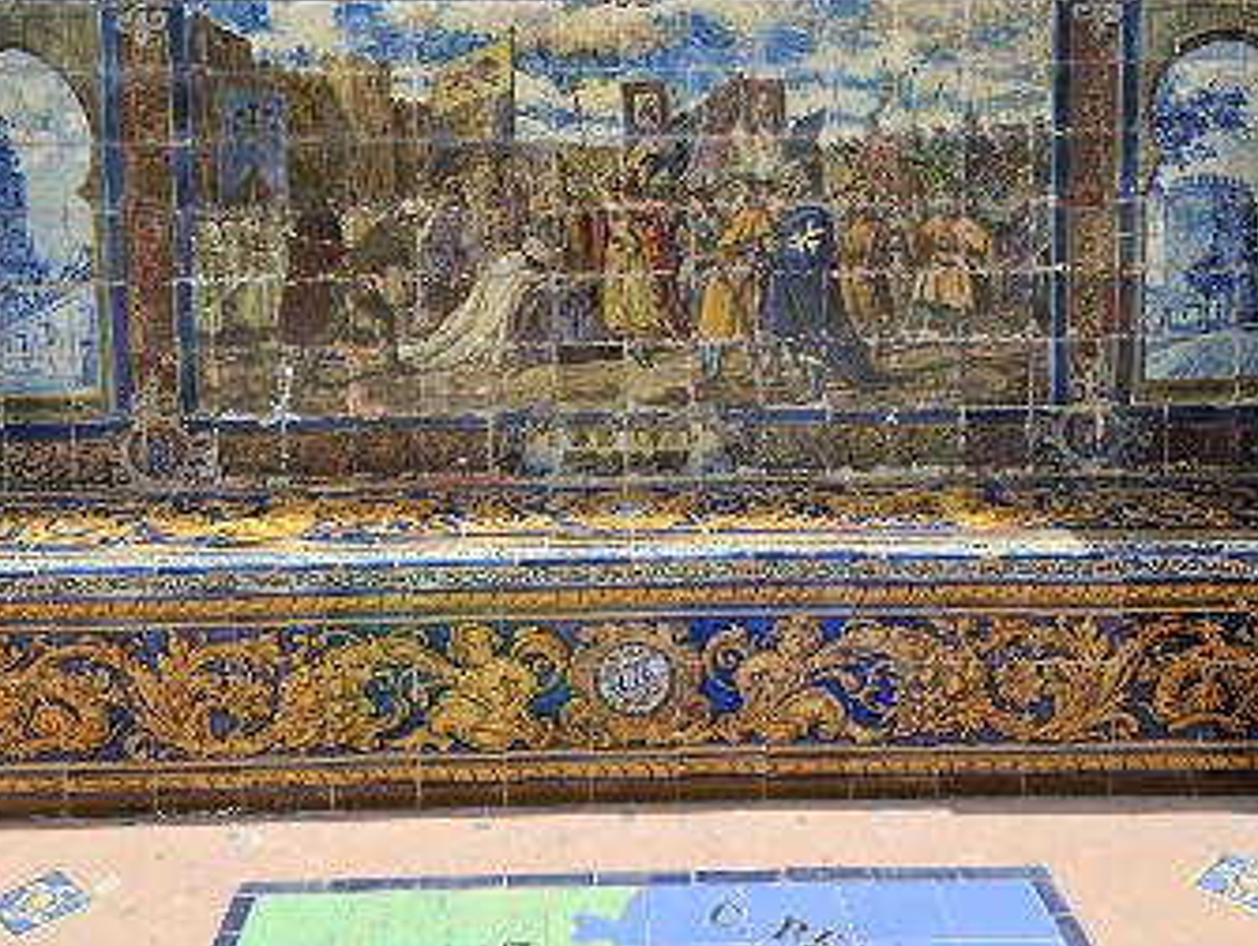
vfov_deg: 38.5
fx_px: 1310
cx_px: 595
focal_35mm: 36
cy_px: 218
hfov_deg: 51.3
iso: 25
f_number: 1.8
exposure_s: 1/820
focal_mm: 5.4
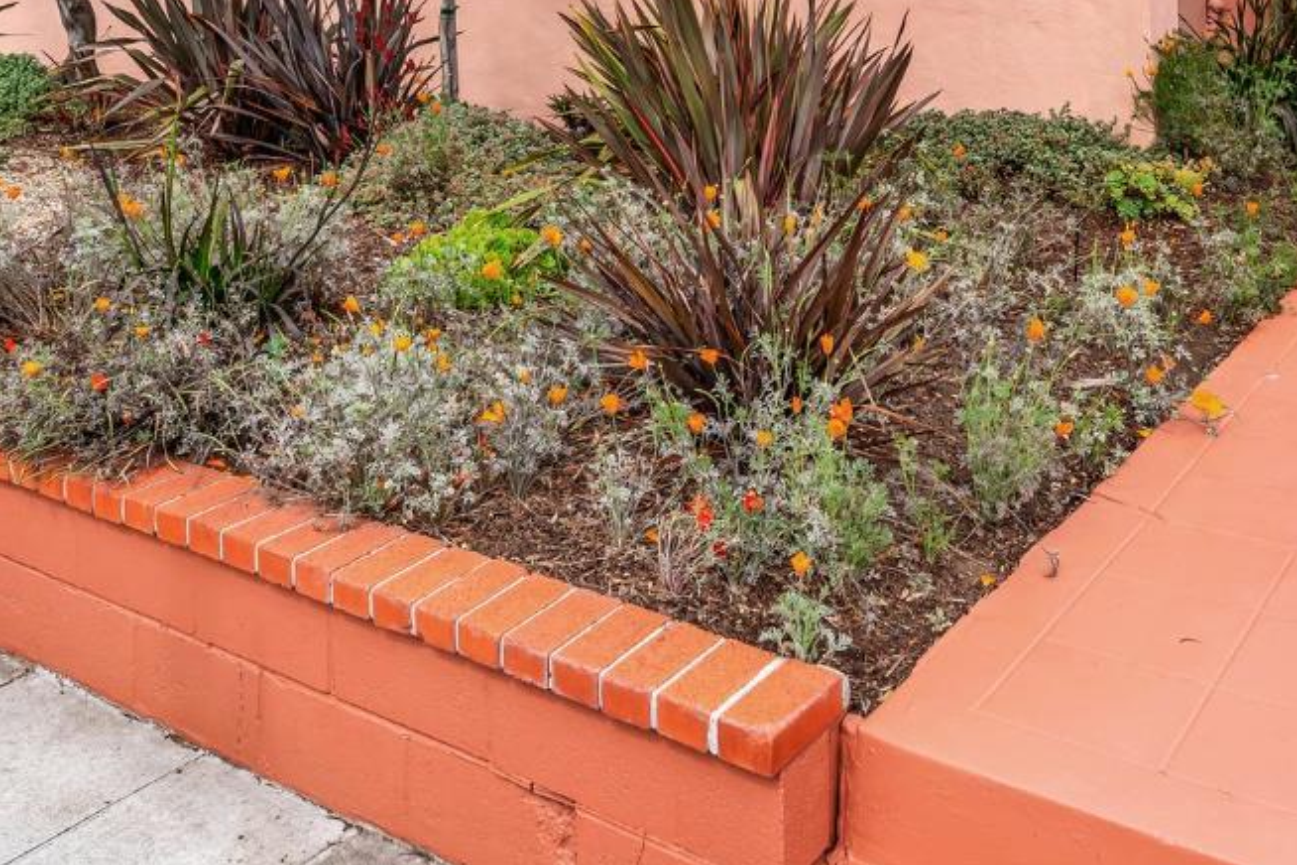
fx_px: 1405
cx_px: 690
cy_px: -44
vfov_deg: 31.1
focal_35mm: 39
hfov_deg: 49.5
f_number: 8
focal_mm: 17
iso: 100
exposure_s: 1/200
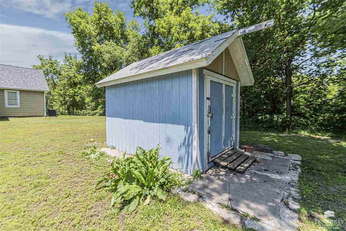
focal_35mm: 15
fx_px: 144
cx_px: 173
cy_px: 116
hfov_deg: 100.4
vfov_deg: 77.3
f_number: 7.1
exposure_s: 1/200
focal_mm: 10
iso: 100
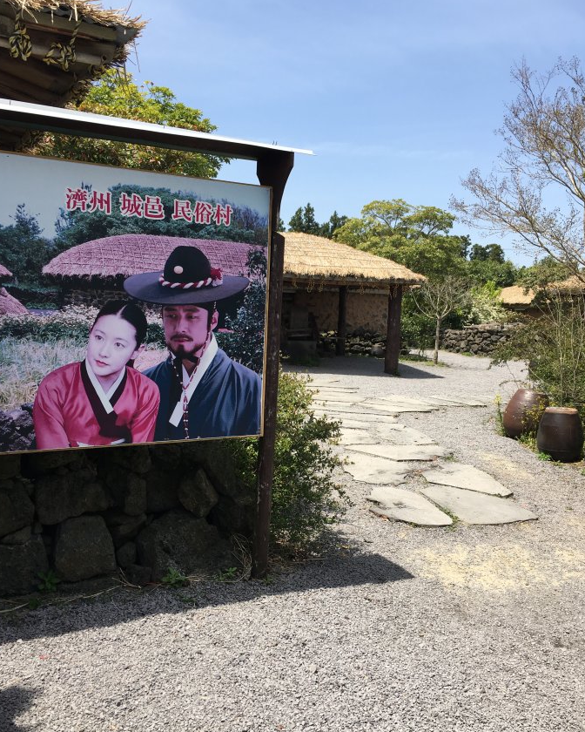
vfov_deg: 57.1
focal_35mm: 31
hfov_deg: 47.1
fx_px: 671
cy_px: 396
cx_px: 288
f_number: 2.2
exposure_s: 1/1012
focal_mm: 4.15
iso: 25
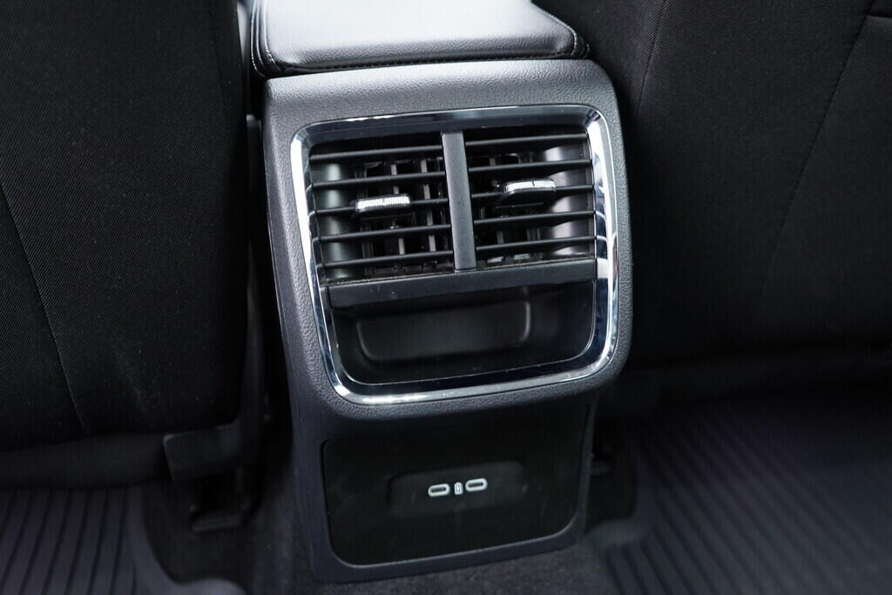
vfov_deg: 36.9
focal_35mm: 36
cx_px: 446
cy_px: 298
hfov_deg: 53.1
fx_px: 892
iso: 800
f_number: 2.8
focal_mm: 24
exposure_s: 1/40
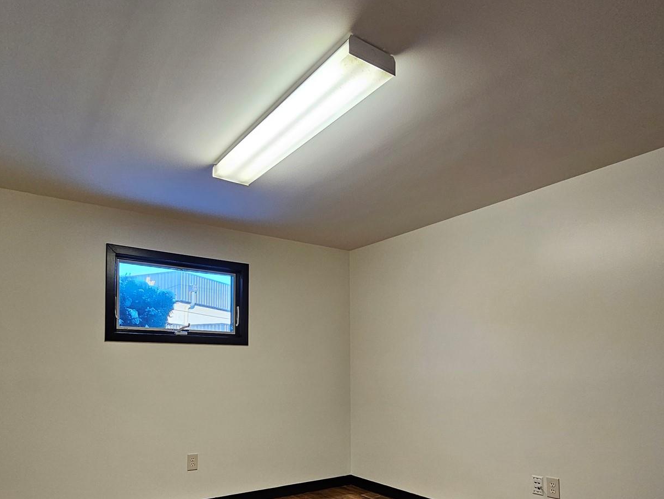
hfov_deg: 76.3
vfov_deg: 59.0
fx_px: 422
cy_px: 350
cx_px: 314
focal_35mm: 22
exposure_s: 1/60
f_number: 2.2
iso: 160
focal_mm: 2.2
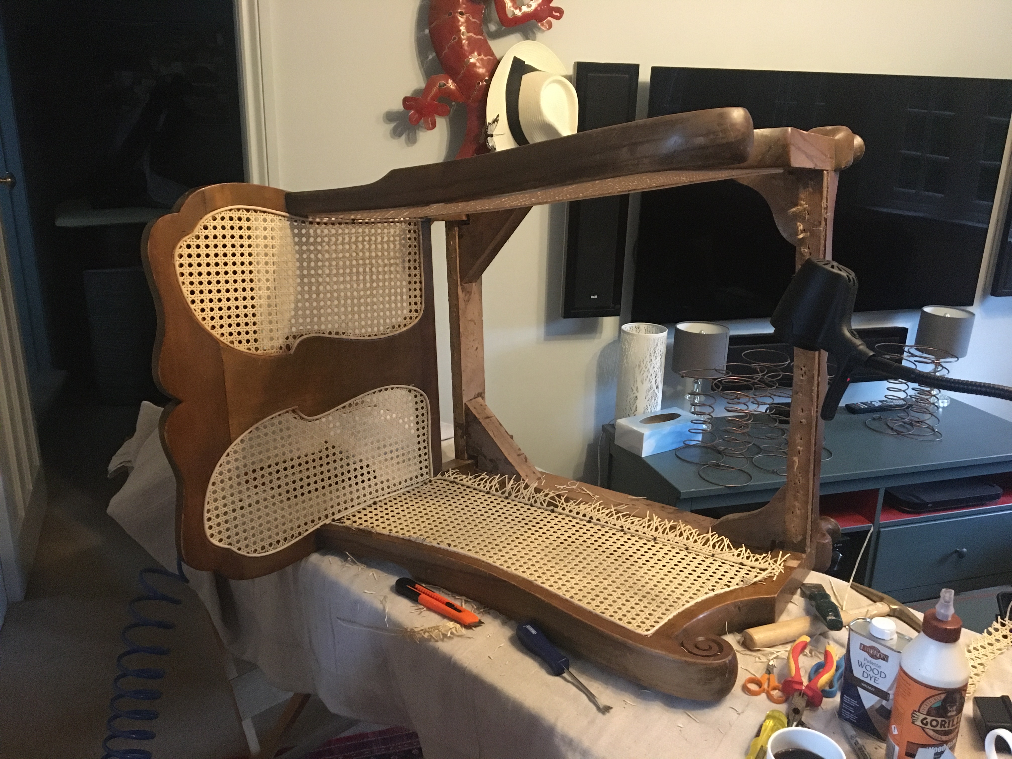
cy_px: 380
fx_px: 848
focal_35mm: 29
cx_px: 506
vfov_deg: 48.2
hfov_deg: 61.7
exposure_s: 1/17
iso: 320
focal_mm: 4.15
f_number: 2.2
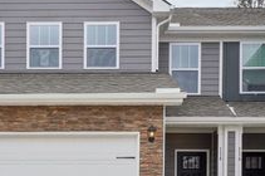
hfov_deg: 35.0
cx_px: 111
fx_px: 419
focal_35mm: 57
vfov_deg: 23.6
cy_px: 115
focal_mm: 16
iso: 100
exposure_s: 1/100
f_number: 8
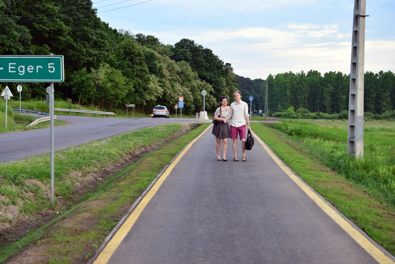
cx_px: 198
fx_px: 691
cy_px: 132
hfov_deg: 31.9
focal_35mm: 63
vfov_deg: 21.6
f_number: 8
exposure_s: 1/60
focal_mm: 42
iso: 400
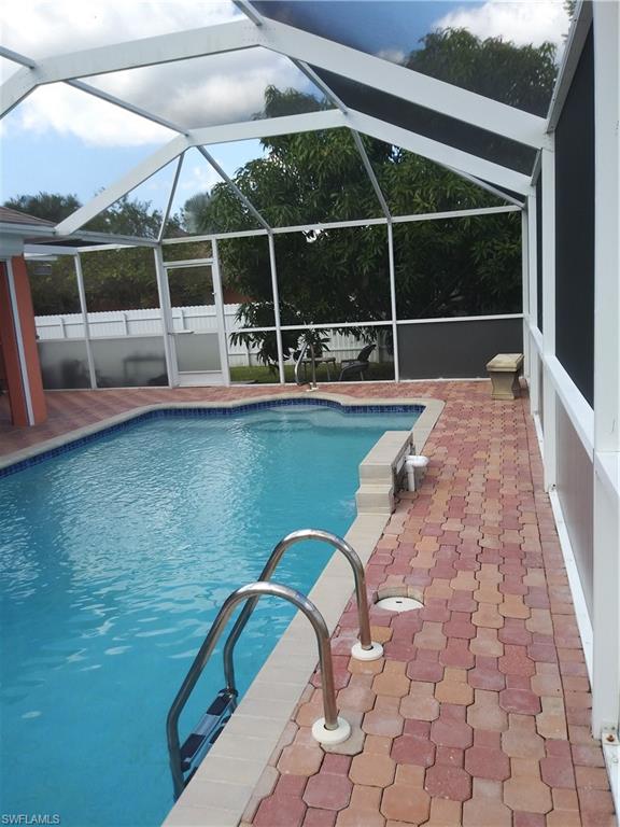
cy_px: 414
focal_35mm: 27
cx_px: 310
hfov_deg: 51.4
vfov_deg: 65.3
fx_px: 645
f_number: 2.2
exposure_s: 1/303
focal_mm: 3.7
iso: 50
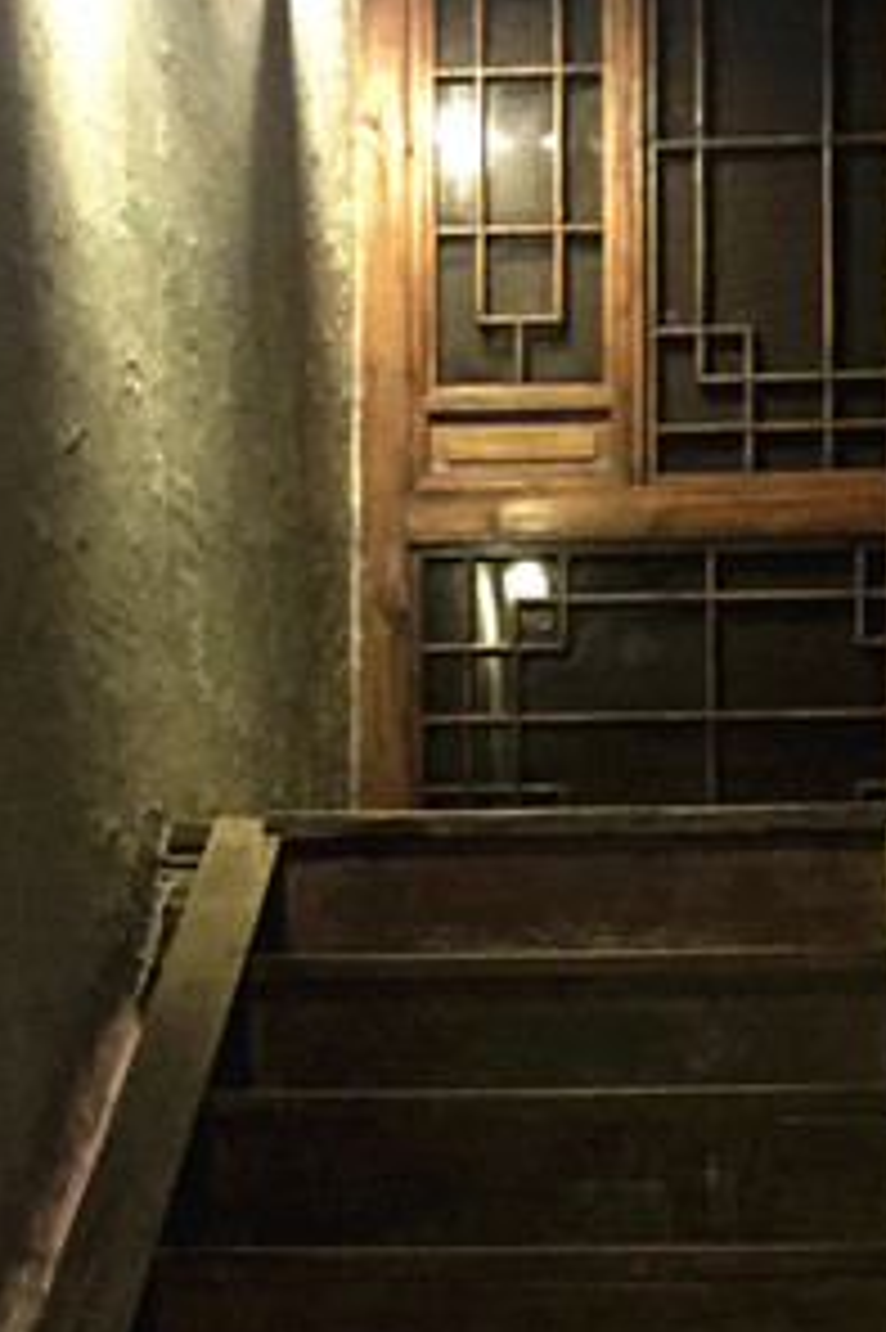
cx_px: 603
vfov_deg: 28.5
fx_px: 2513
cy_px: 1197
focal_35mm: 68
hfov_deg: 19.9
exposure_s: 1/17
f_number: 2.2
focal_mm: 4.15
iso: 1250
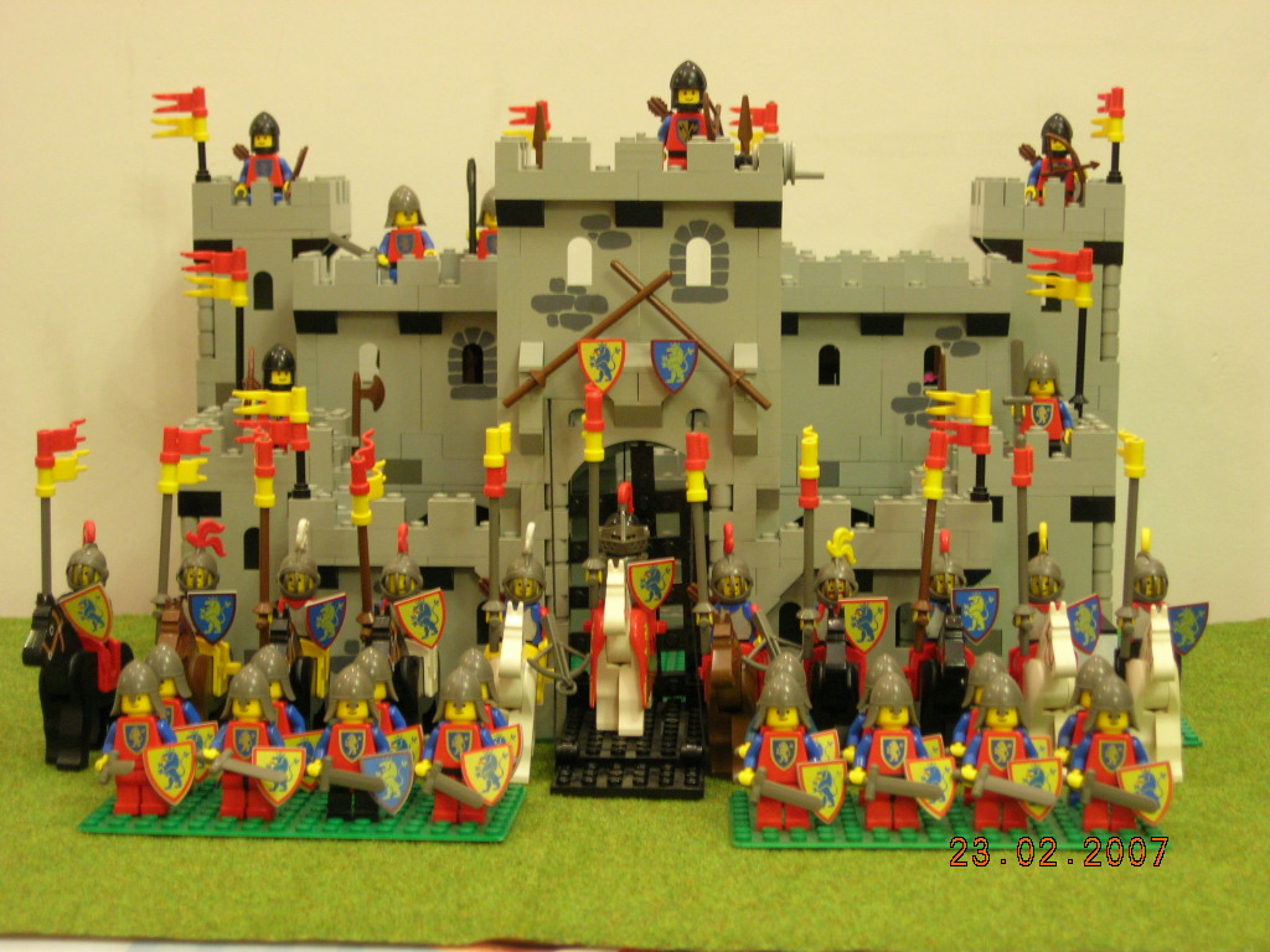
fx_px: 3008
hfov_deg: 23.8
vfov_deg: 18.0
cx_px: 635
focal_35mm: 82
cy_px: 476
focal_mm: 17
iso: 133
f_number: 4
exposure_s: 1/4
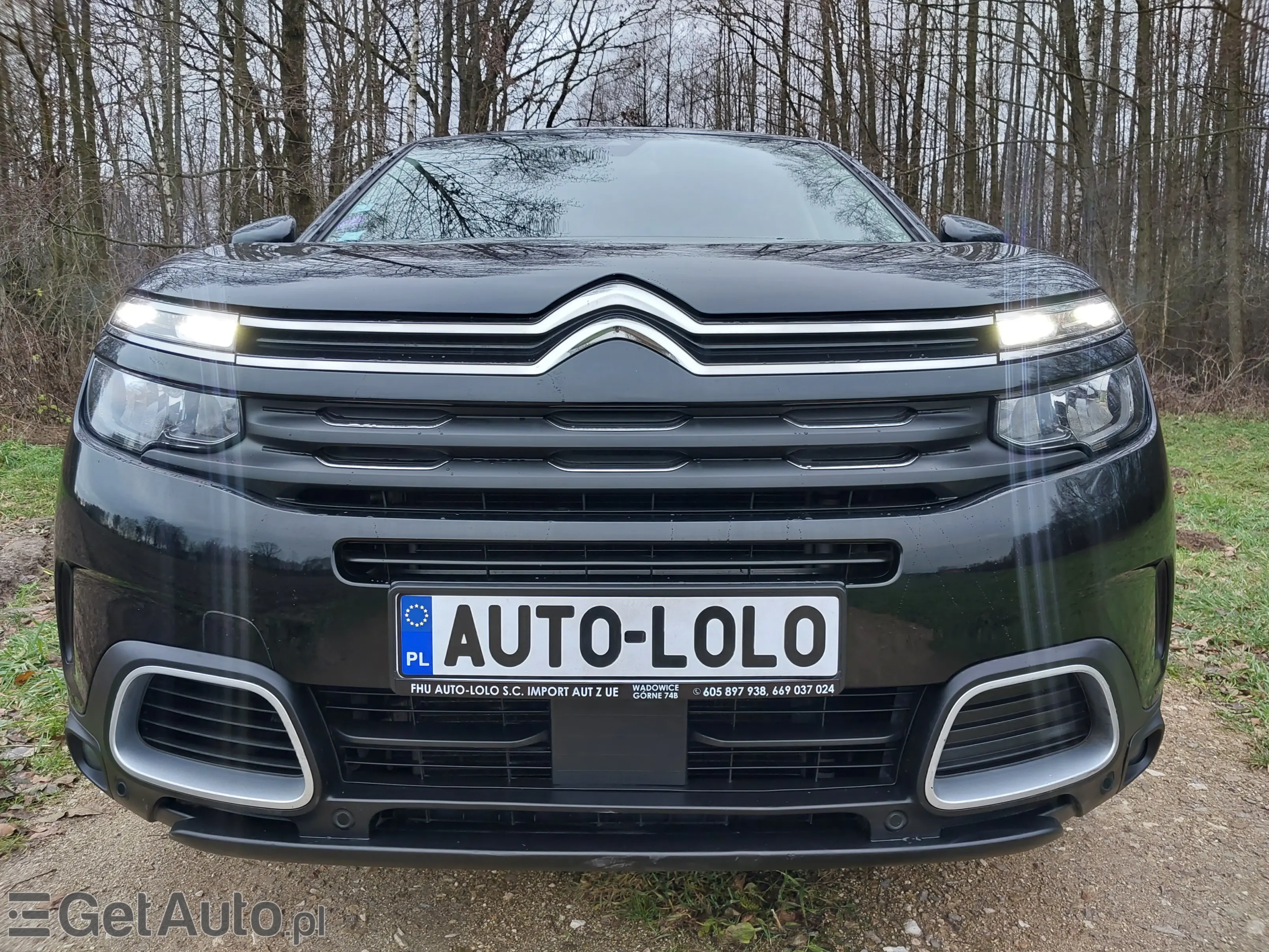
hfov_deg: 60.0
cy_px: 476
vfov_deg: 46.8
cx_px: 634
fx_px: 1100
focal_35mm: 30
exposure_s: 1/50
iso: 32
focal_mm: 4.6
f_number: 1.8
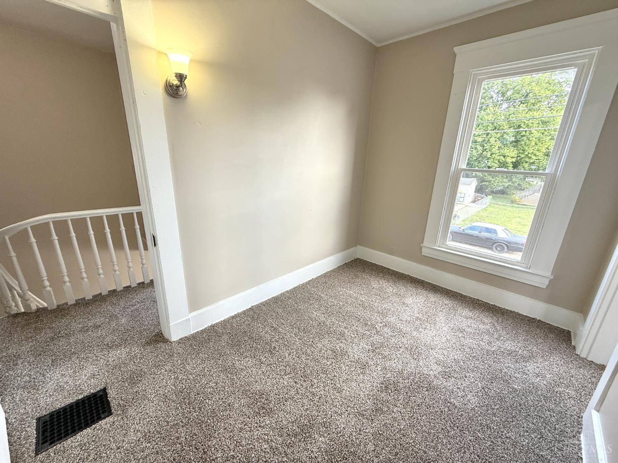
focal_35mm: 14
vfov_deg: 85.7
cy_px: 232
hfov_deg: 102.1
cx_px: 309
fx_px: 250
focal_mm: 2.22
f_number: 2.2
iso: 125
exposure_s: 1/99
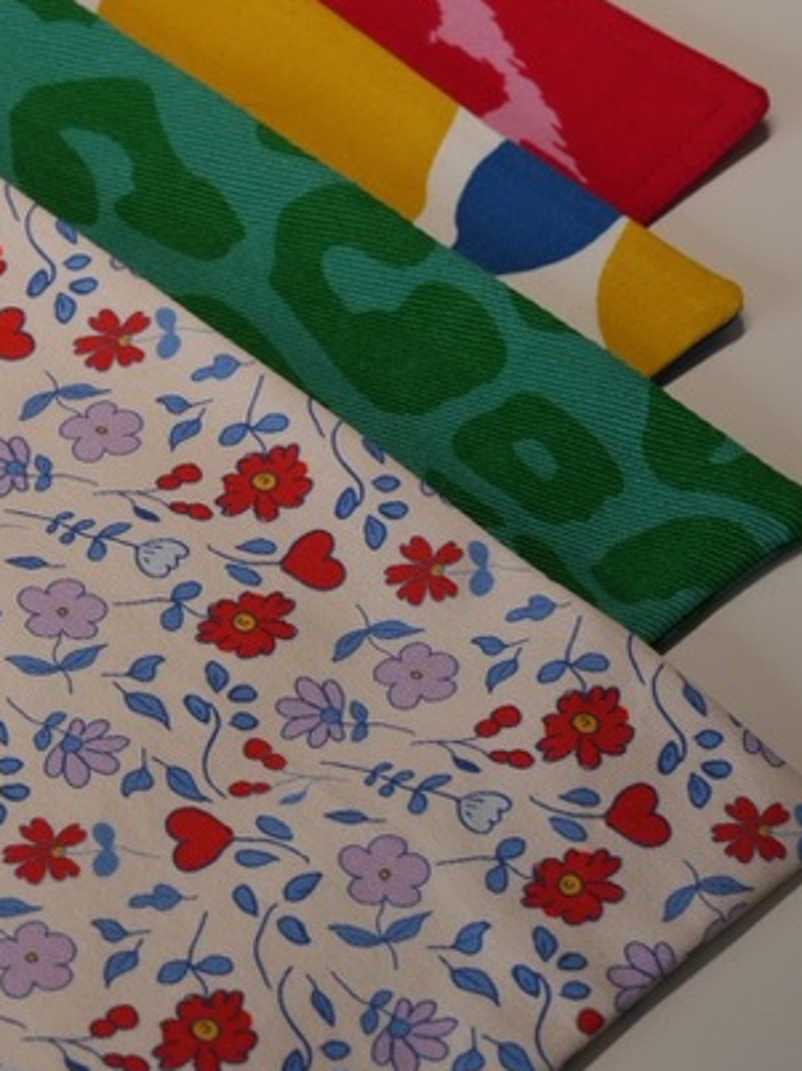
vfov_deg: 10.8
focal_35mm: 182
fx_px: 5628
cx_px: 123
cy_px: 194
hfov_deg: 8.1
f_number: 9
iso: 250
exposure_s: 1/80
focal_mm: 70
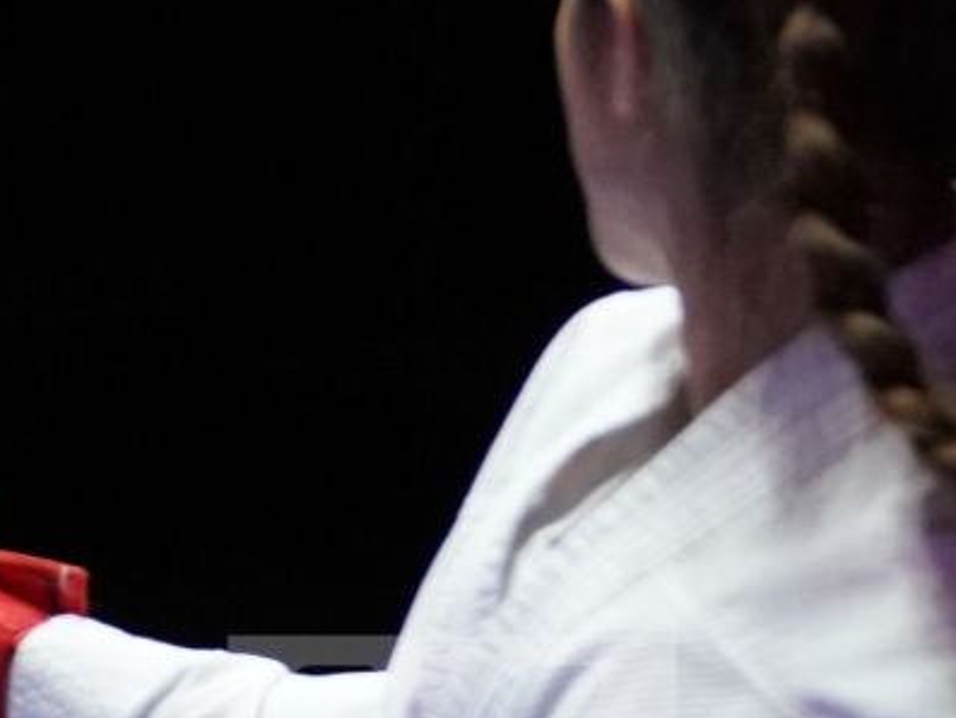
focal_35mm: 902
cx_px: -364
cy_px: 855
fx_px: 24918
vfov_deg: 1.6
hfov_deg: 2.2
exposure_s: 1/1000
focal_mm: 138
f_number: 2.8
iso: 3200
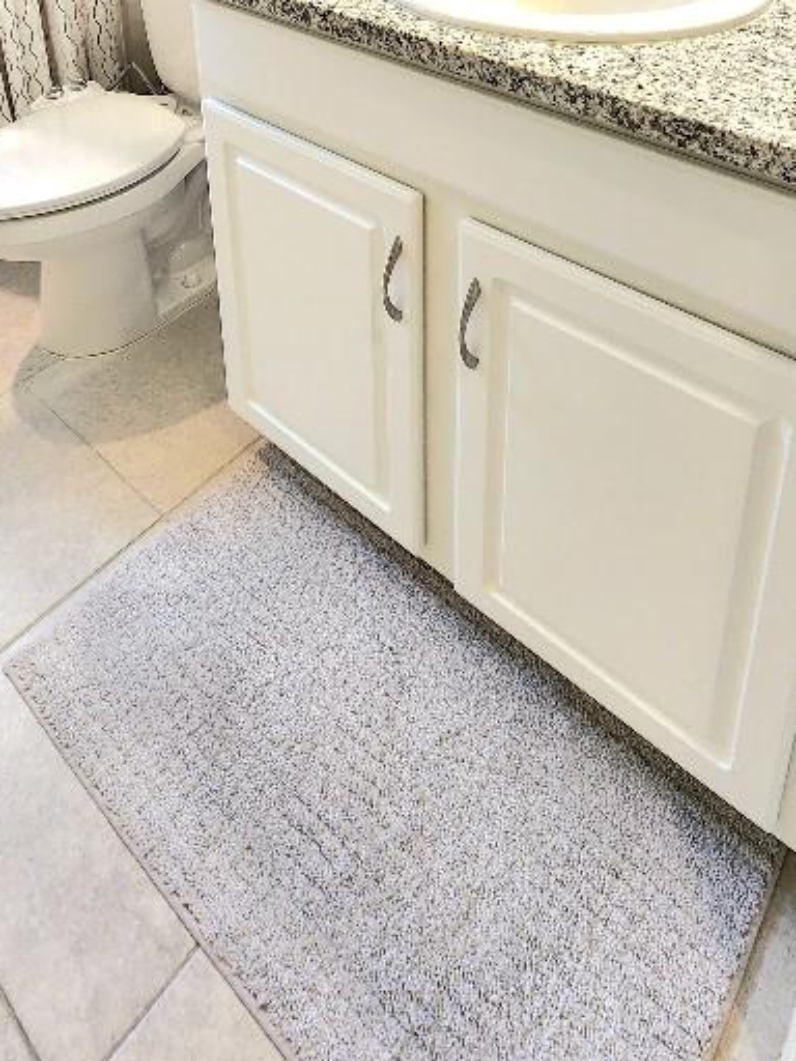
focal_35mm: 26
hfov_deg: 52.9
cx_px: 350
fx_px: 797
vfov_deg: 54.4
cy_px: 29
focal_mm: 2.2
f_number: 2.2
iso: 160
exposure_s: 1/60.2
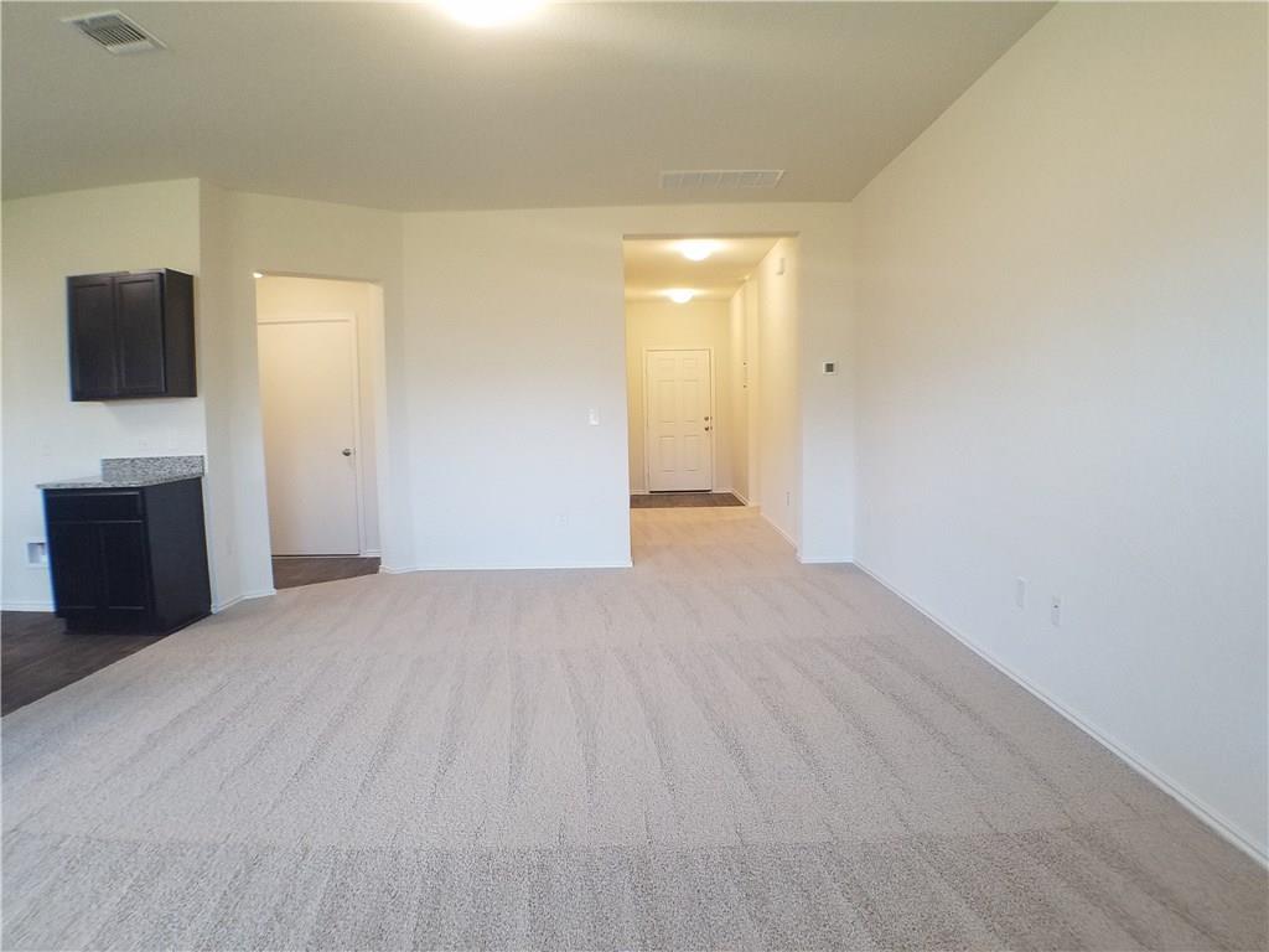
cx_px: 634
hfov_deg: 67.3
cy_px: 476
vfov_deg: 53.1
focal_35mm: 26
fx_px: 953
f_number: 1.7
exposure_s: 1/60
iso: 160
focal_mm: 4.2
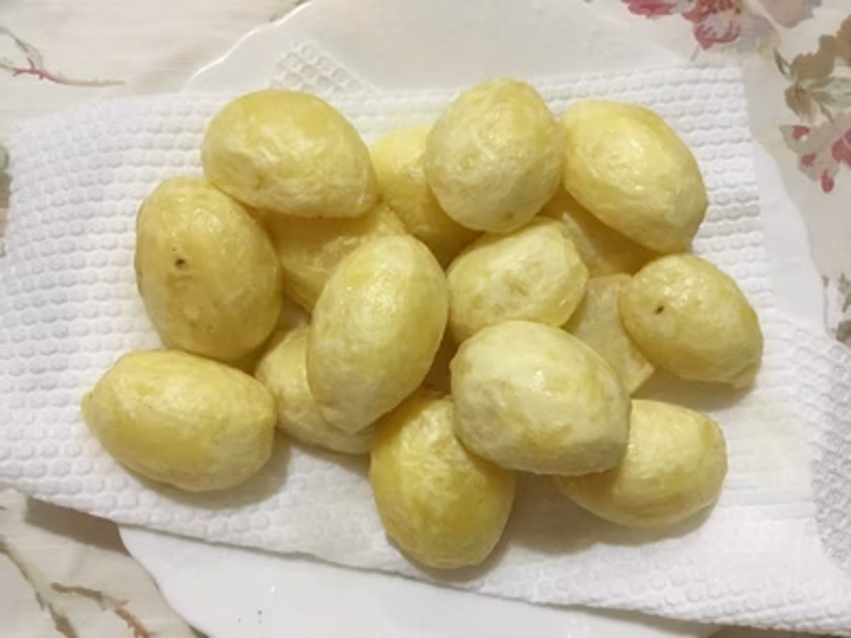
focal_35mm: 31
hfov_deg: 58.4
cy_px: 319
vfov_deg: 45.4
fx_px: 762
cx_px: 426
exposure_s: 1/30
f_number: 2.4
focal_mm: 3.3
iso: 250
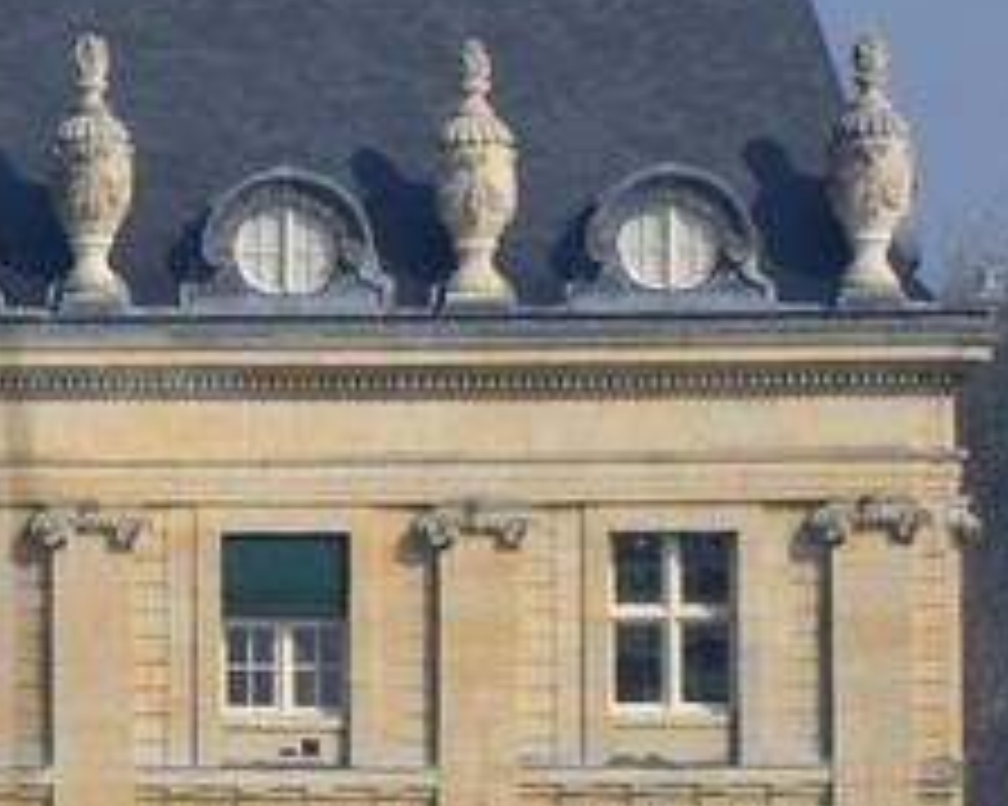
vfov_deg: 1.2
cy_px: 644
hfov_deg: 1.4
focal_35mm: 1340
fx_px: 39959
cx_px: -1845
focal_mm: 200
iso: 100
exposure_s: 1/250
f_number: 9
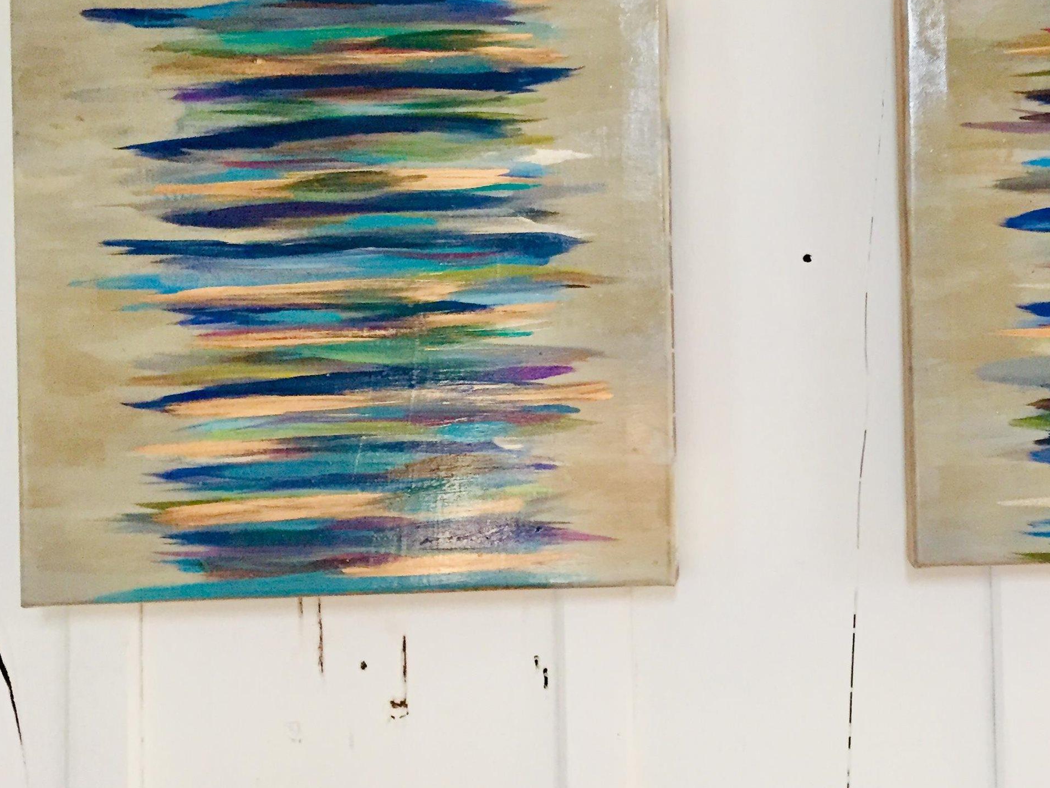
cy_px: 364
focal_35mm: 47
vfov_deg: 30.9
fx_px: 1426
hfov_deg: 39.6
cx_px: 751
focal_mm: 4.15
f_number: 2.2
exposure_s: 1/30
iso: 200
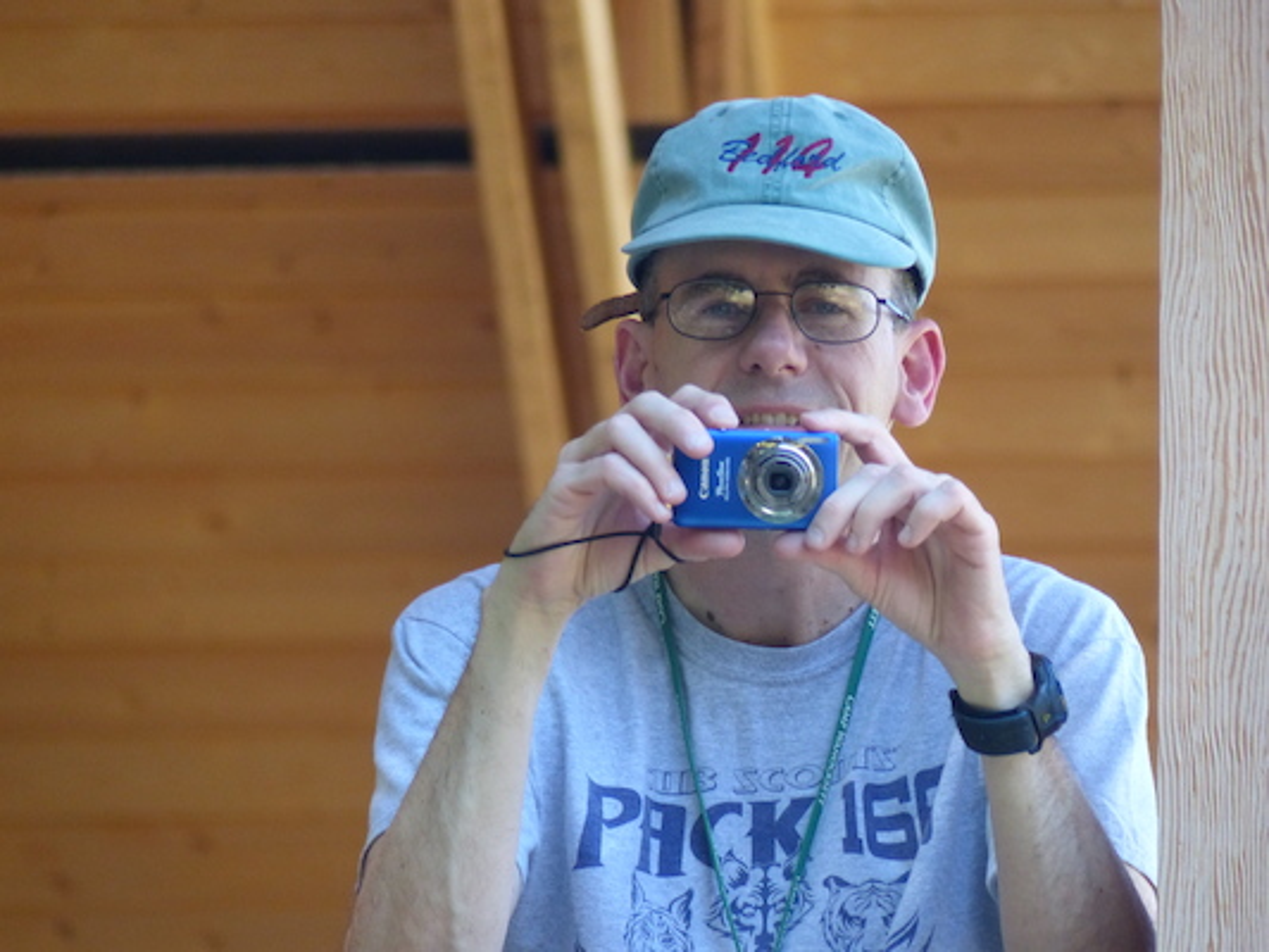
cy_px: 476
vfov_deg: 2.5
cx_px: 634
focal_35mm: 600
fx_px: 22001
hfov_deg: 3.3
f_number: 2.8
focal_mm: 108
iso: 320
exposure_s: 1/125
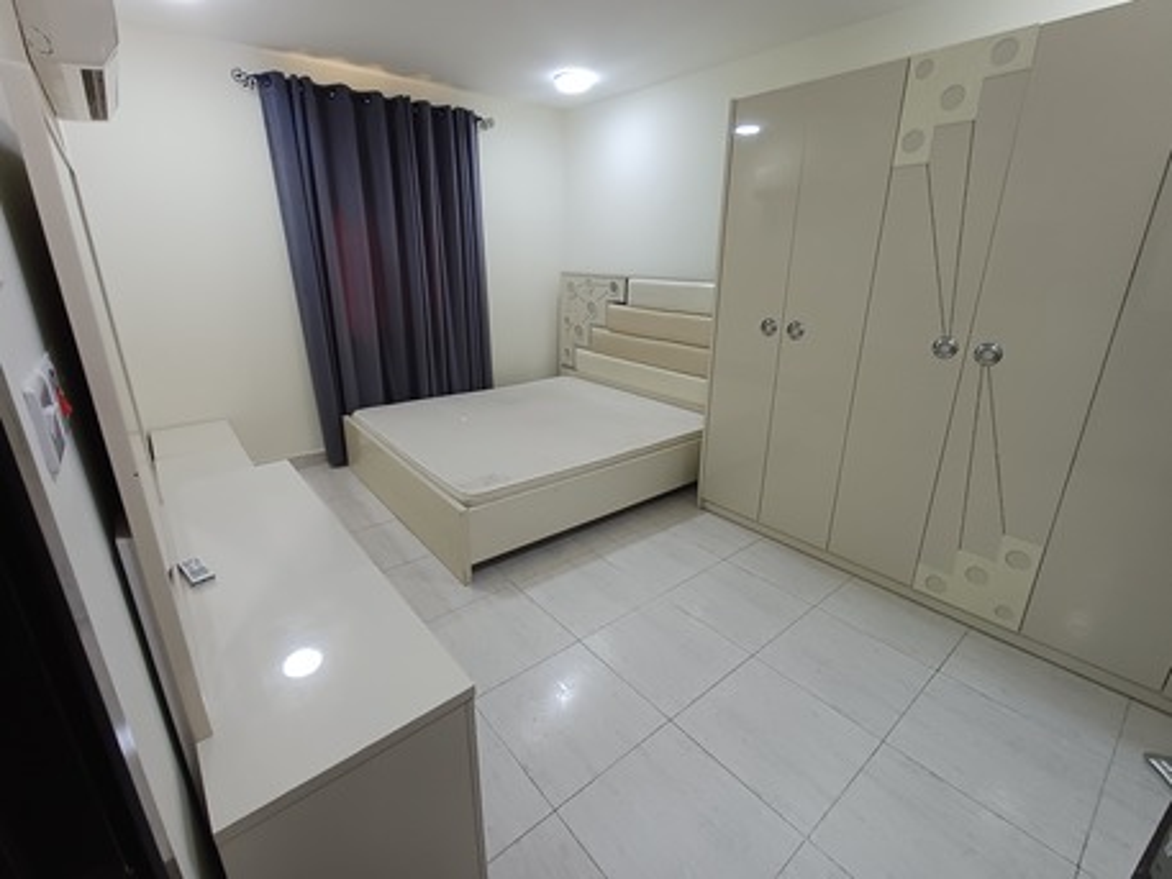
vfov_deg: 78.1
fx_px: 542
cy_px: 440
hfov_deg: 94.5
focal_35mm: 16
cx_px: 586
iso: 50
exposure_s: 1/50
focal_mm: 1.64
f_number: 2.2
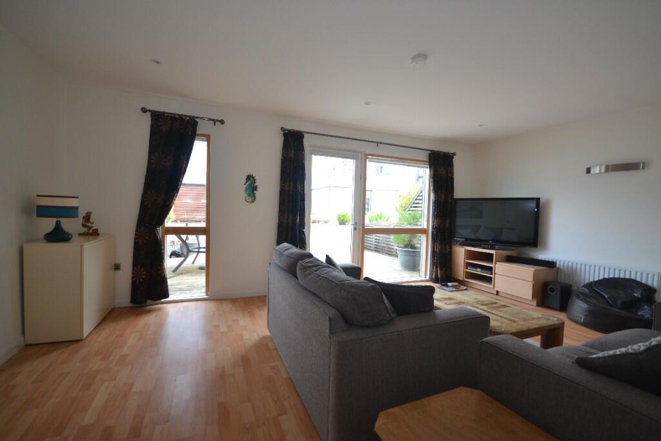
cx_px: 330
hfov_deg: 100.4
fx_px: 275
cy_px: 220
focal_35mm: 15
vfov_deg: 77.3
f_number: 4.5
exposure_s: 1/80
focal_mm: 10
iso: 400
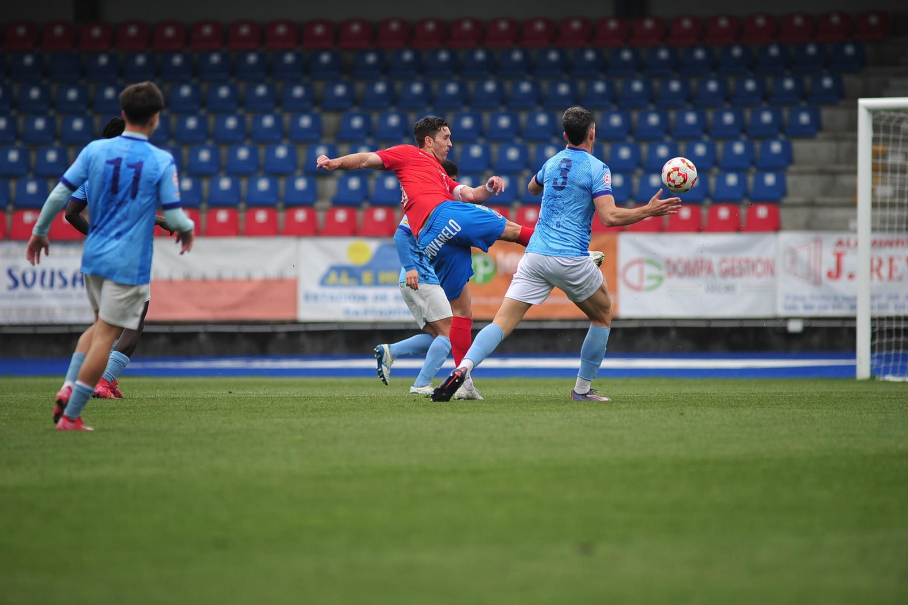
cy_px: 302
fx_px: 7562
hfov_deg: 6.9
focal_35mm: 300
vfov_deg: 4.6
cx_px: 454
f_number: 3.2
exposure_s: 1/1600
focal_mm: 300
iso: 400
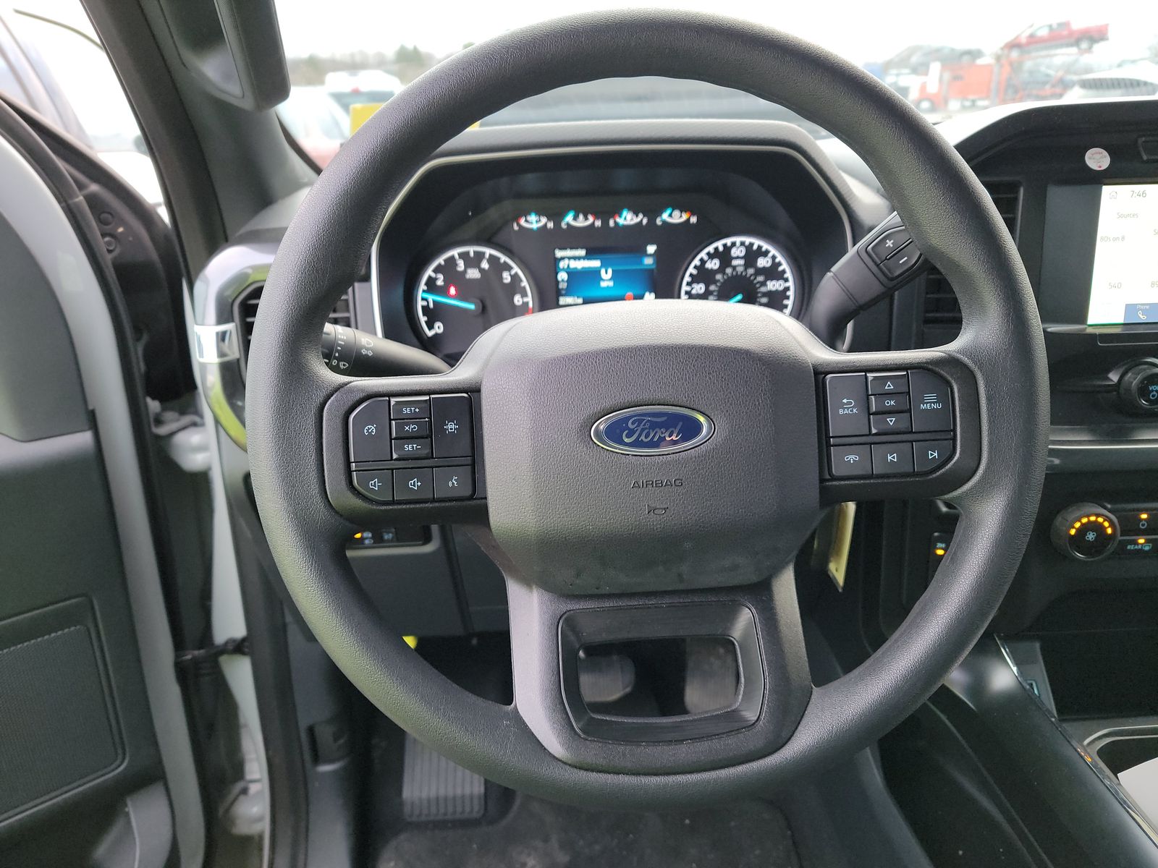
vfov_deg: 56.8
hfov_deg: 71.6
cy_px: 434
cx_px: 579
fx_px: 803
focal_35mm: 24
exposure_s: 1/59
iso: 642
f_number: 1.8
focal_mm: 6.7
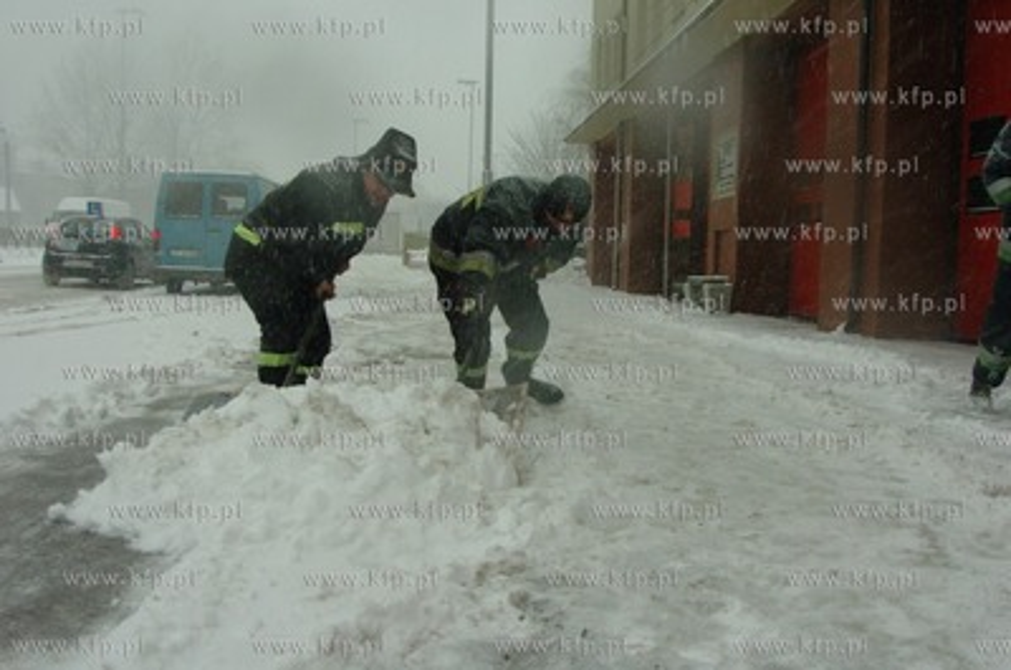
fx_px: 1009
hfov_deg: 53.2
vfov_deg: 36.7
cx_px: 506
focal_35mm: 36
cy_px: 335
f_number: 6.3
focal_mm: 24
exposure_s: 1/125
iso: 400
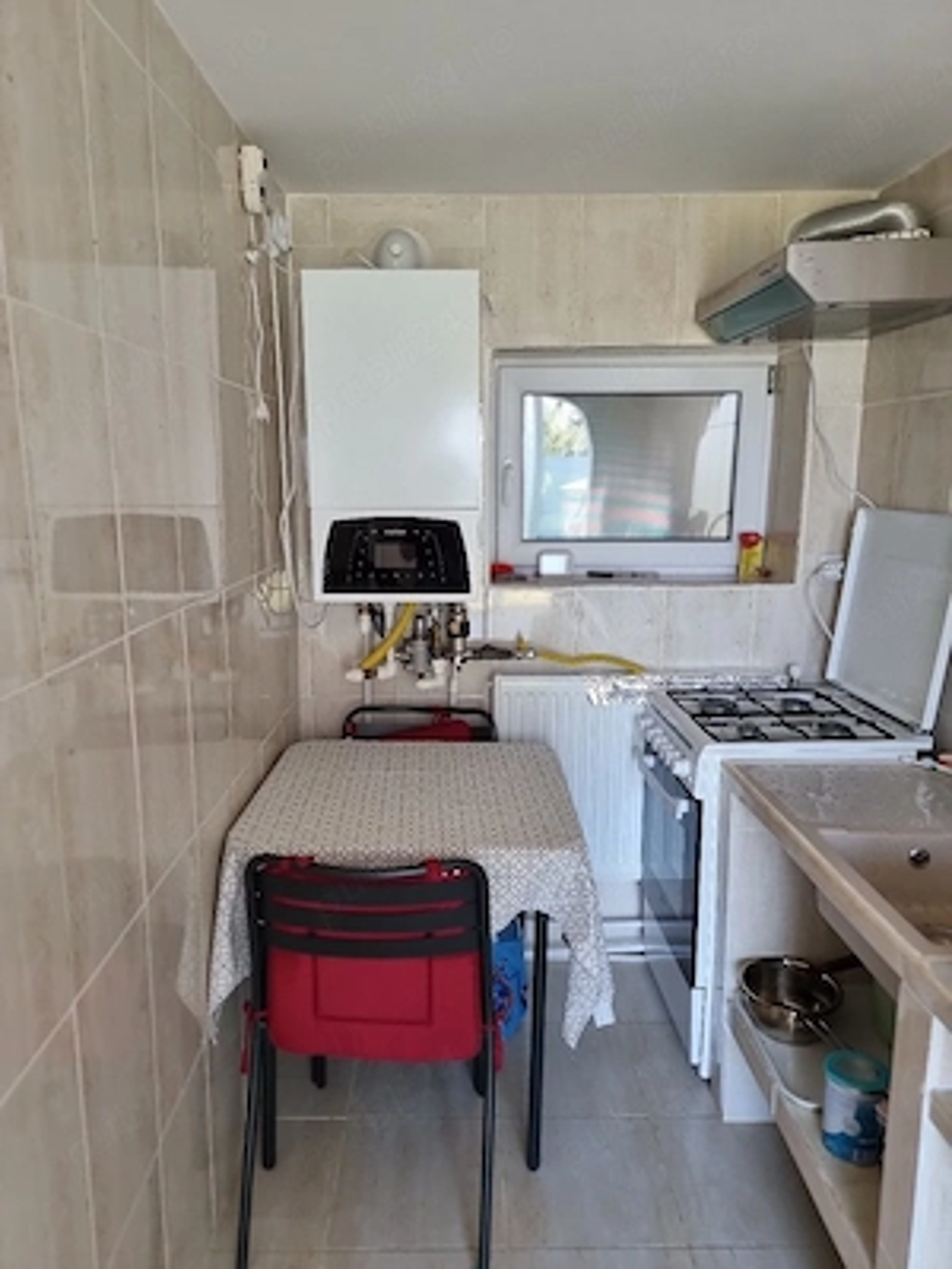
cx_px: 476
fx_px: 880
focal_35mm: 24
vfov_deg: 71.6
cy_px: 634
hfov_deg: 56.8
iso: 160
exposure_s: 1/100
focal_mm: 6.7
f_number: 1.8
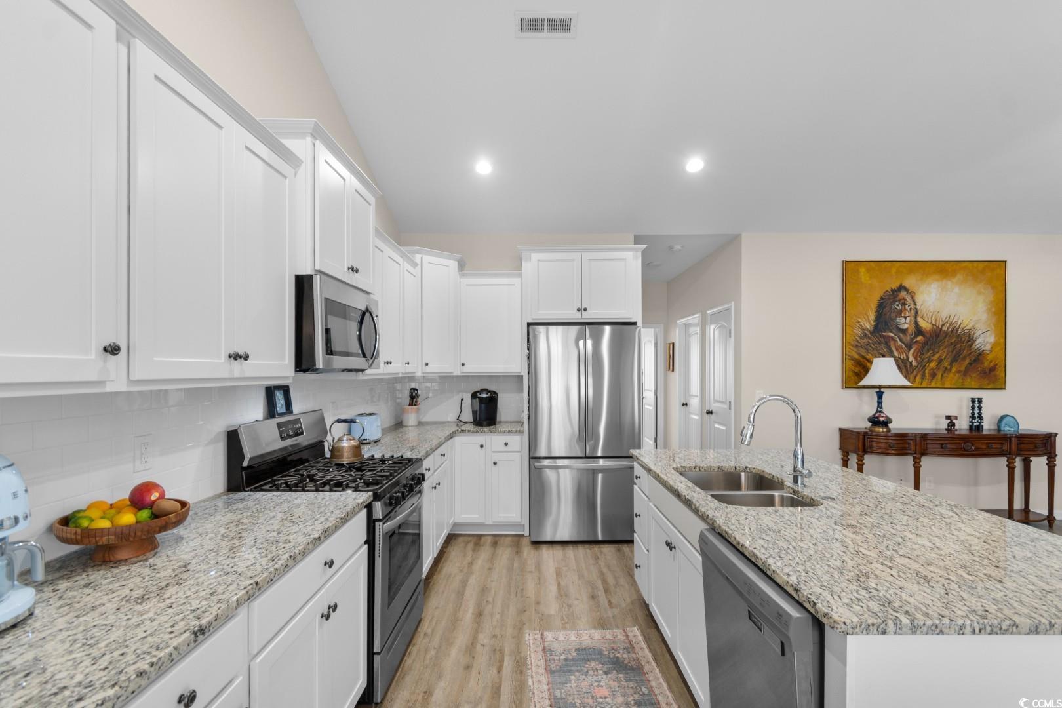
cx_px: 531
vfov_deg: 77.3
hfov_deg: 100.4
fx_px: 442
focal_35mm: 15
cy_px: 354
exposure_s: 1/15
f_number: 4.5
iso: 100
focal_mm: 10
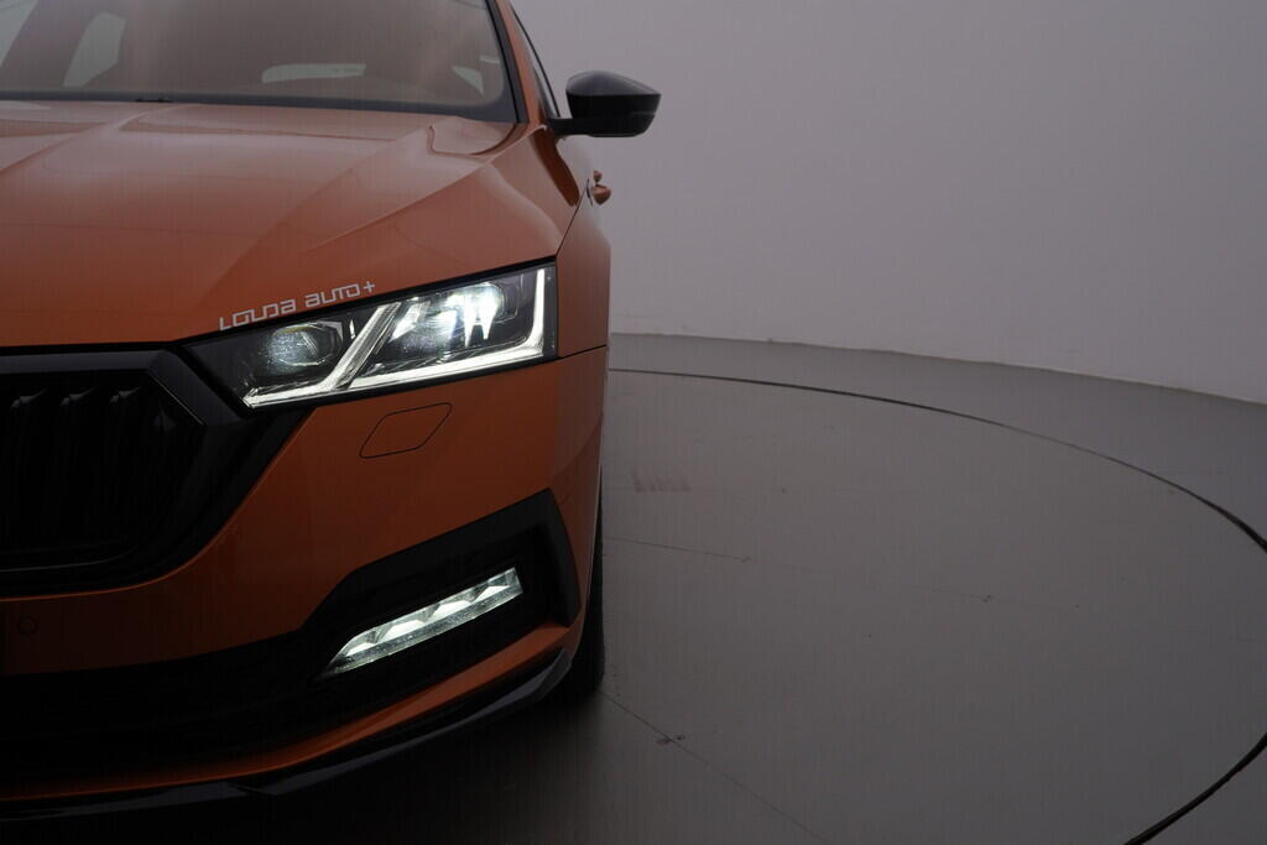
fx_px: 1267
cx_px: 634
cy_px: 422
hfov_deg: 53.1
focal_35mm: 36
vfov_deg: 36.9
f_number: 5.6
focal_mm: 24
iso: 125
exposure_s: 1/160
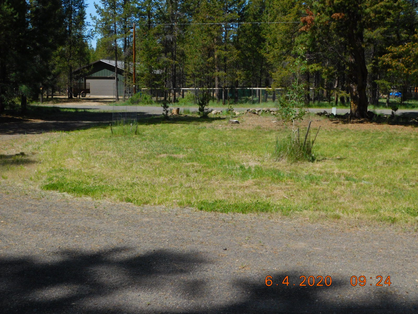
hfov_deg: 42.1
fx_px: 543
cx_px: 209
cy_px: 157
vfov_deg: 32.2
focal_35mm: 45
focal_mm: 8
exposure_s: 1/1250
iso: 125
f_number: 3.7
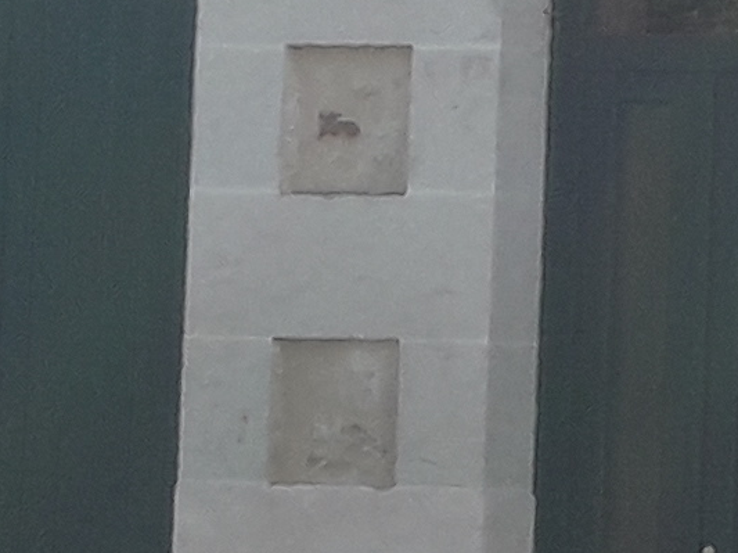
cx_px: 2232
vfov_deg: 6.8
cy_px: 263
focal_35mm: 217
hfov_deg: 7.9
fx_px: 4623
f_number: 1.9
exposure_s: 1/1195
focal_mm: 3.7
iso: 40
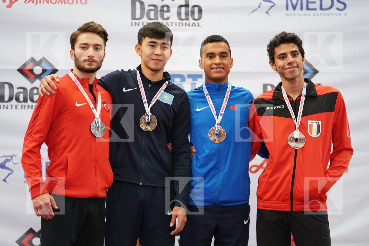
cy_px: 123
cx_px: 184
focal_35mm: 122
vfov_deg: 11.2
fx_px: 1250
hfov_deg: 16.8
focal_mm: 122
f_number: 2.8
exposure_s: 1/200
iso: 1000
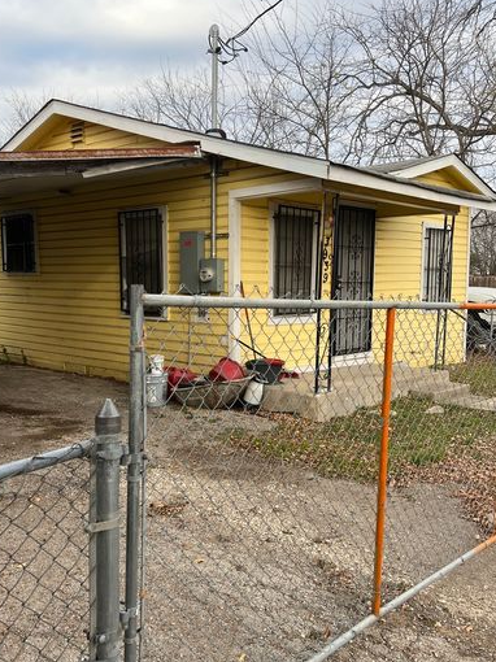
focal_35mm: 34
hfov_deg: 41.7
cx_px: 222
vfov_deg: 53.9
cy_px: 352
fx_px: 650
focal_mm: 5.7
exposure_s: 1/733
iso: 50
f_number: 1.5
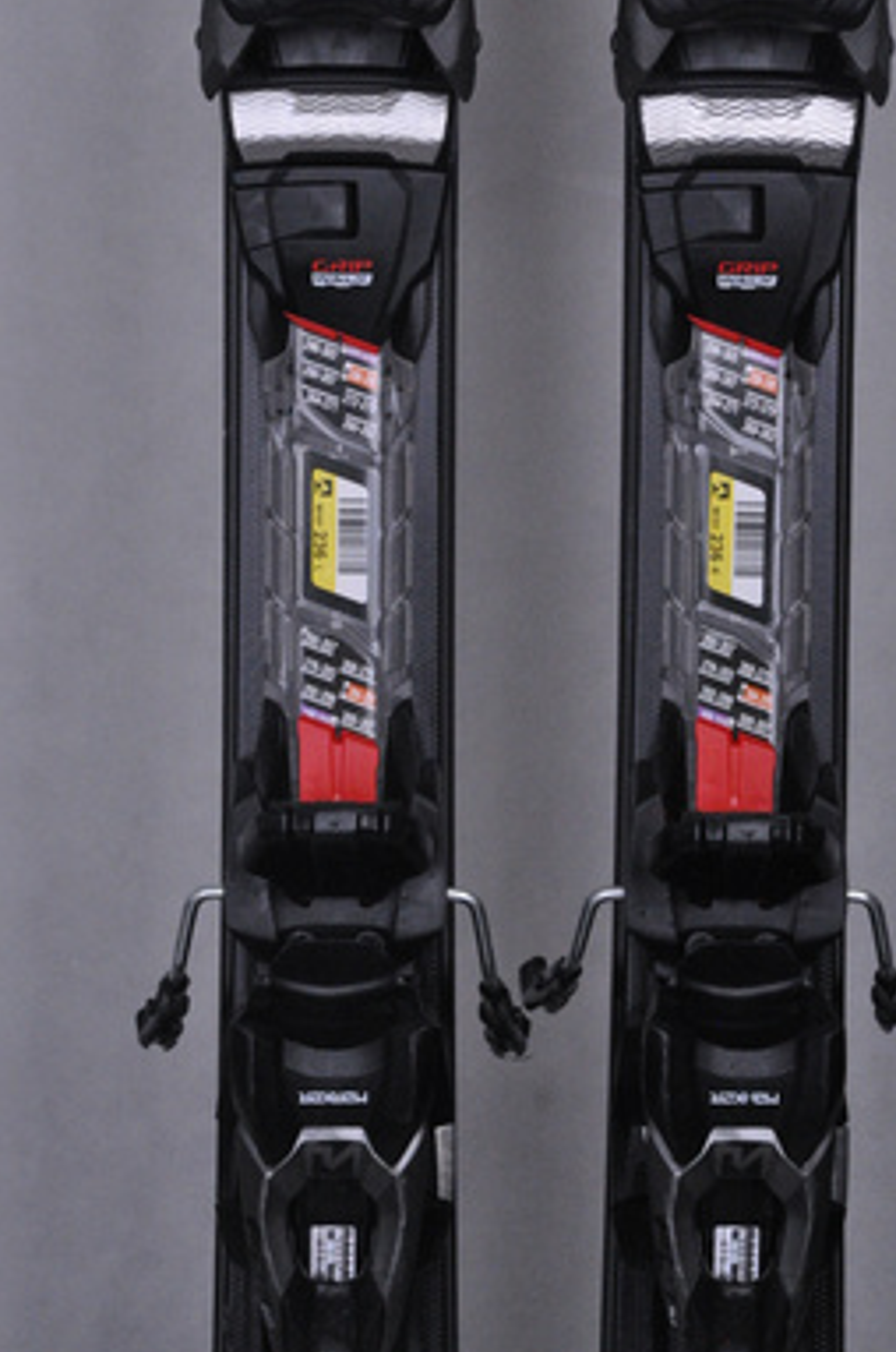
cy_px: 618
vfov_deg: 14.6
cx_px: 524
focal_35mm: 141
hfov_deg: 9.7
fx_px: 5283
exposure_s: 1/125
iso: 3200
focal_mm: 80
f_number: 11
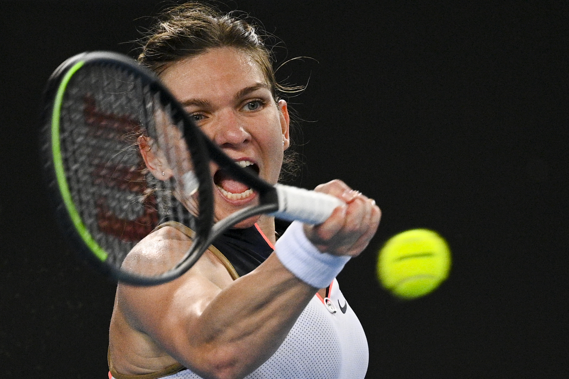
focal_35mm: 370
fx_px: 5848
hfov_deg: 5.6
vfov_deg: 3.7
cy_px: 190
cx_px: 284
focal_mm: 370
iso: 5000
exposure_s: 1/2000
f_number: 4
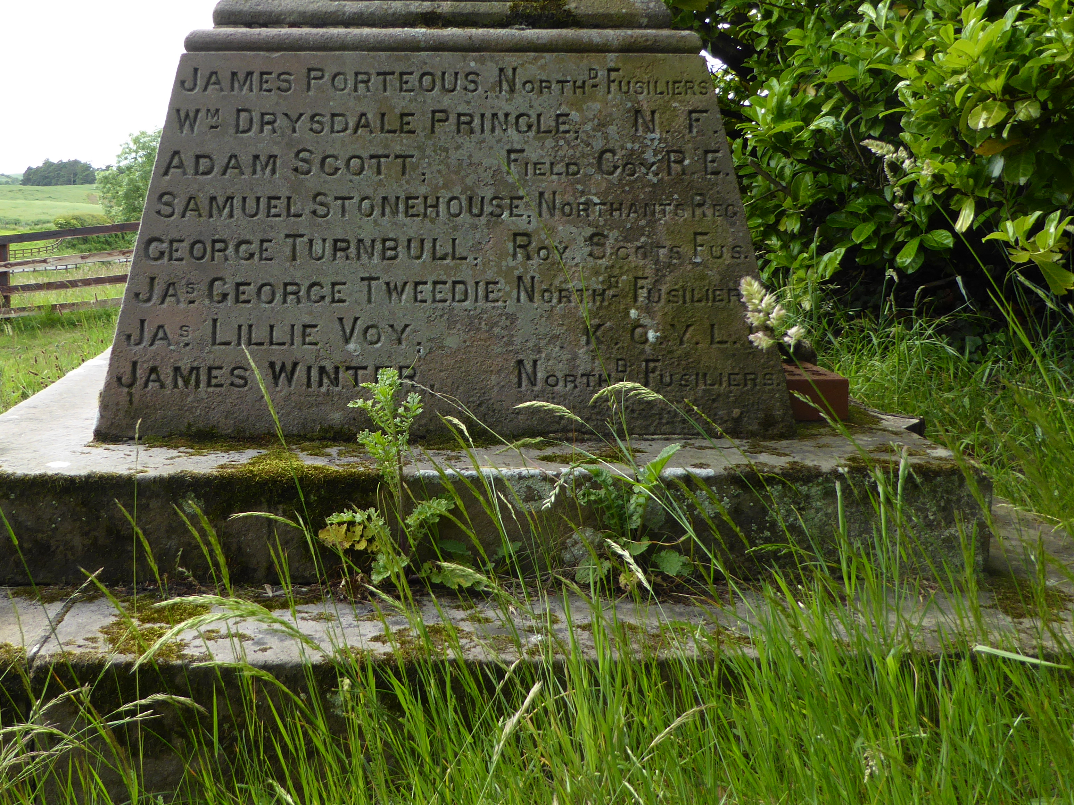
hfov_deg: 48.4
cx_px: 392
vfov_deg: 37.5
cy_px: 297
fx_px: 1179
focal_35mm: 38
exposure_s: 1/160
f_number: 3.3
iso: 100
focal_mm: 4.3
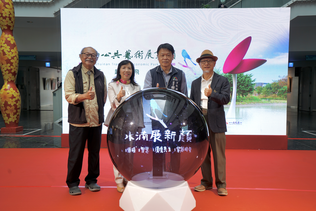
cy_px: 106
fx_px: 307
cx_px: 158
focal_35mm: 35
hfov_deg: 54.4
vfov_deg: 37.9
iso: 200
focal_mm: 35
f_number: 5.6
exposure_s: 1/30
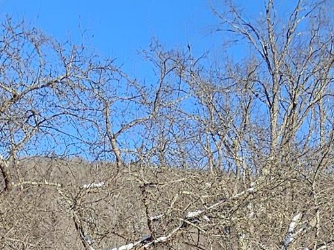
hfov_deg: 25.3
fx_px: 743
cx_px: 131
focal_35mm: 77
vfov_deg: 15.3
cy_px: 503
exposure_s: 1/1414
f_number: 2.2
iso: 50
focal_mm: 2.2
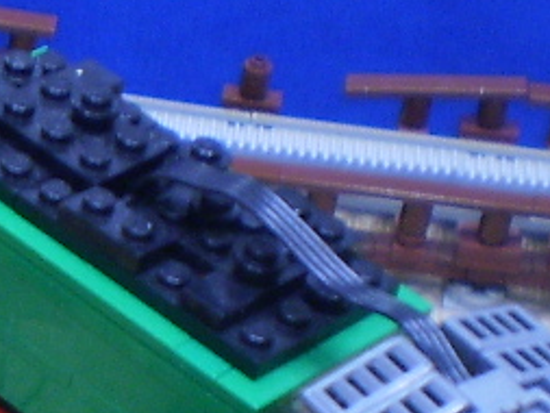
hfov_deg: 10.2
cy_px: 593
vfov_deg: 8.0
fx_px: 2893
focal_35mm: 182
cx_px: -441
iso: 125
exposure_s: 1/4
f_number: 3.1
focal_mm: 6.3
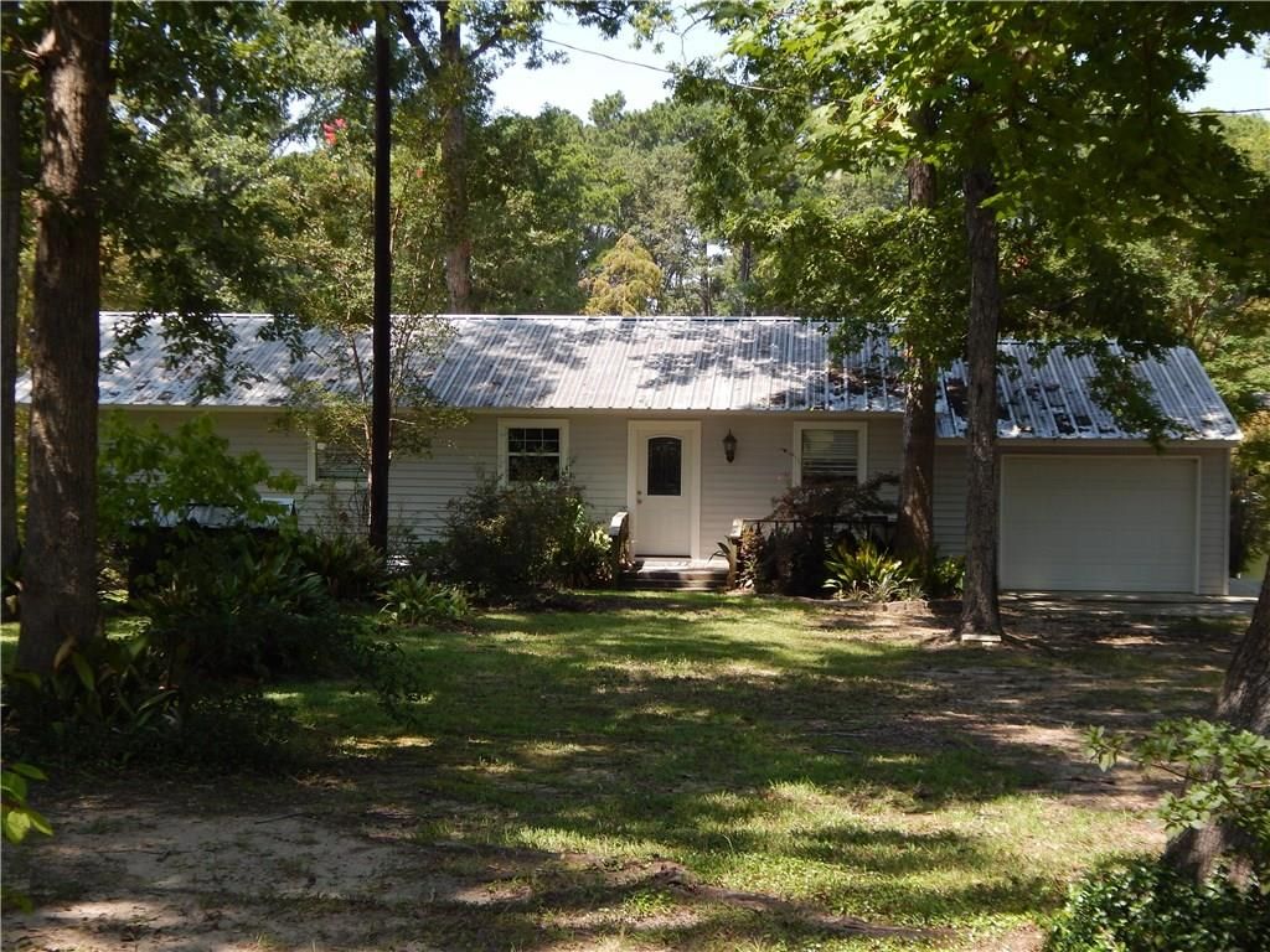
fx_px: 2018
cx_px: 635
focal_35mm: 55
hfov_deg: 34.9
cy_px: 476
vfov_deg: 26.6
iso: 125
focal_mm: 9.7
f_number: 3.8
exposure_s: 1/400
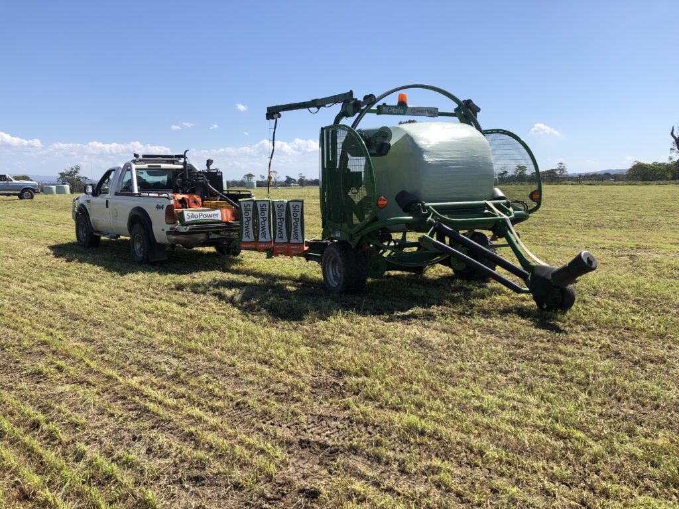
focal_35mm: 28
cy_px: 254
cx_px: 340
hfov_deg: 63.4
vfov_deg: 49.7
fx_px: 549
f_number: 1.8
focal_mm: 3.99
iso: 20
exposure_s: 1/2114
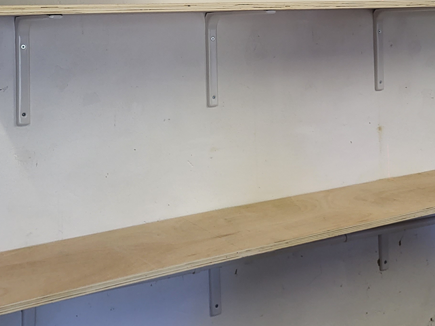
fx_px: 716
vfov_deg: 24.5
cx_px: 264
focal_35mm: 57
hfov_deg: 33.7
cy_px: 4
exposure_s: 1/100
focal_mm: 5.4
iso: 160
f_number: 1.8
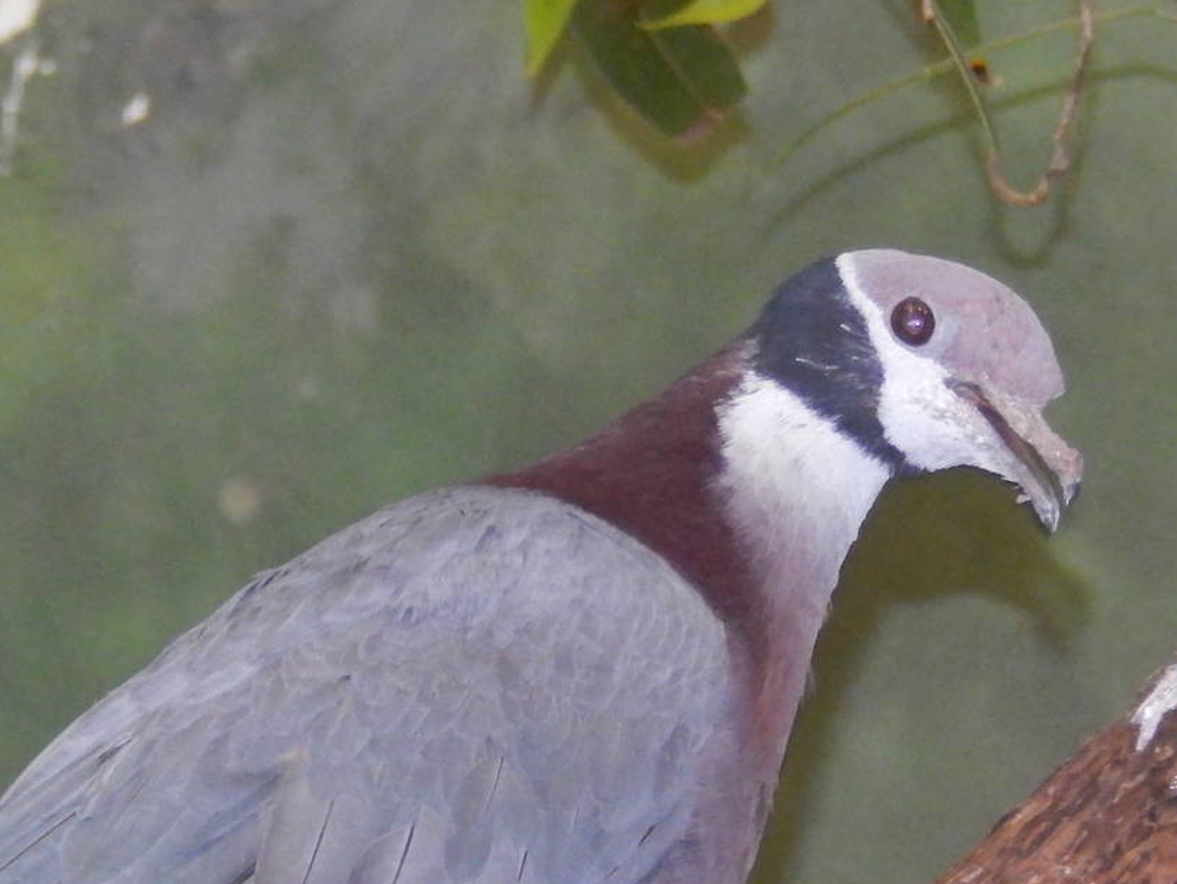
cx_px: 403
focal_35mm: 613
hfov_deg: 3.2
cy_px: 800
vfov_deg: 2.4
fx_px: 20849
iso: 1400
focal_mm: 56.5
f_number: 5.7
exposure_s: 1/60
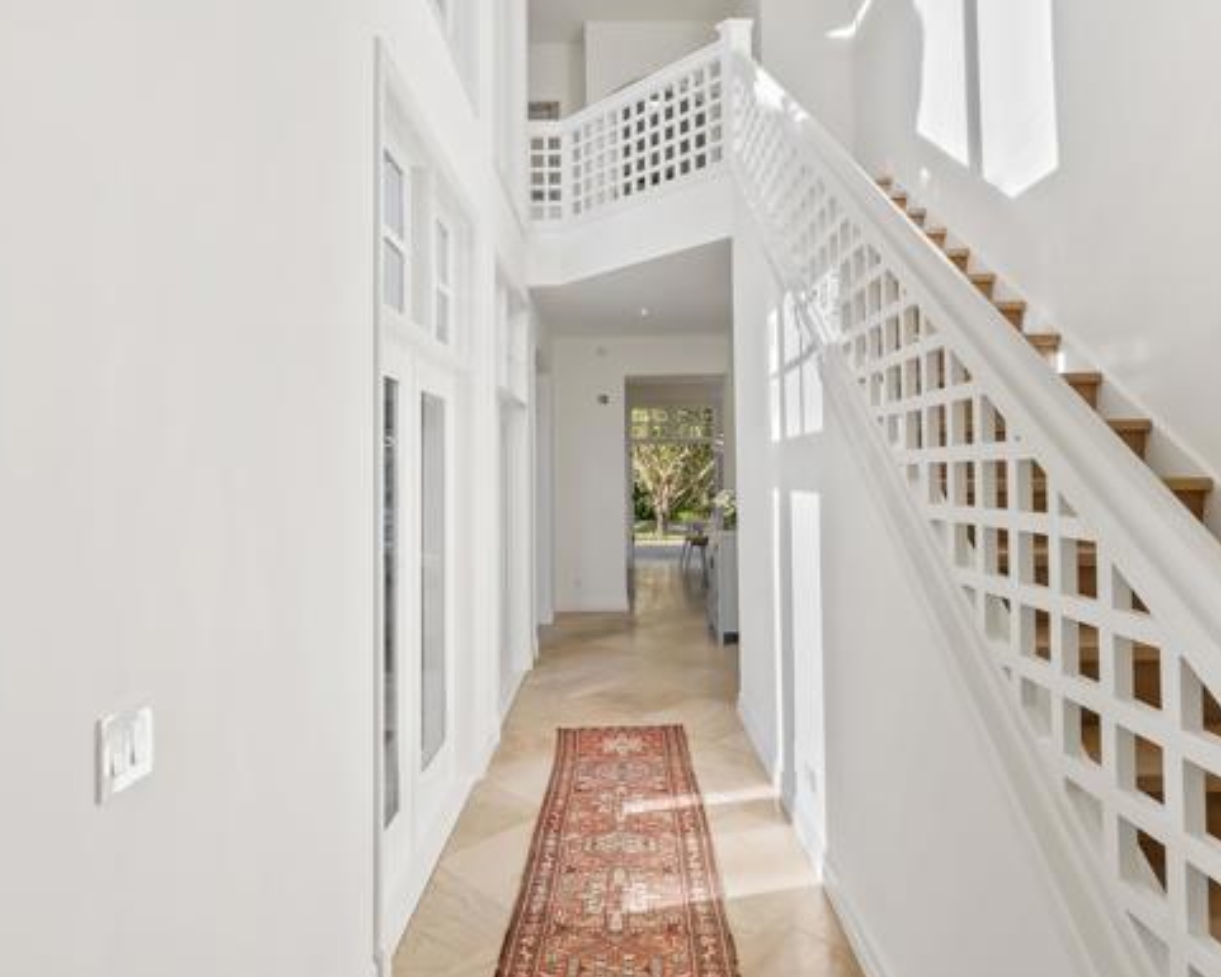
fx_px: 723
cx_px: 622
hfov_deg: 80.4
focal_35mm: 20
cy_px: 482
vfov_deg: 68.1
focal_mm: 16
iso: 500
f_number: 8
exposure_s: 1/160
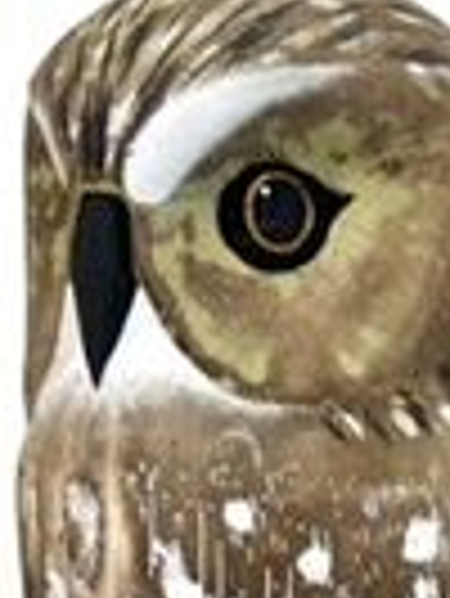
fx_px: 2180
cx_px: 752
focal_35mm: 126
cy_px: 1034
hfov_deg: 11.1
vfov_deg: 14.1
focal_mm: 3.99
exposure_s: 1/100
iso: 50
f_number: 1.8
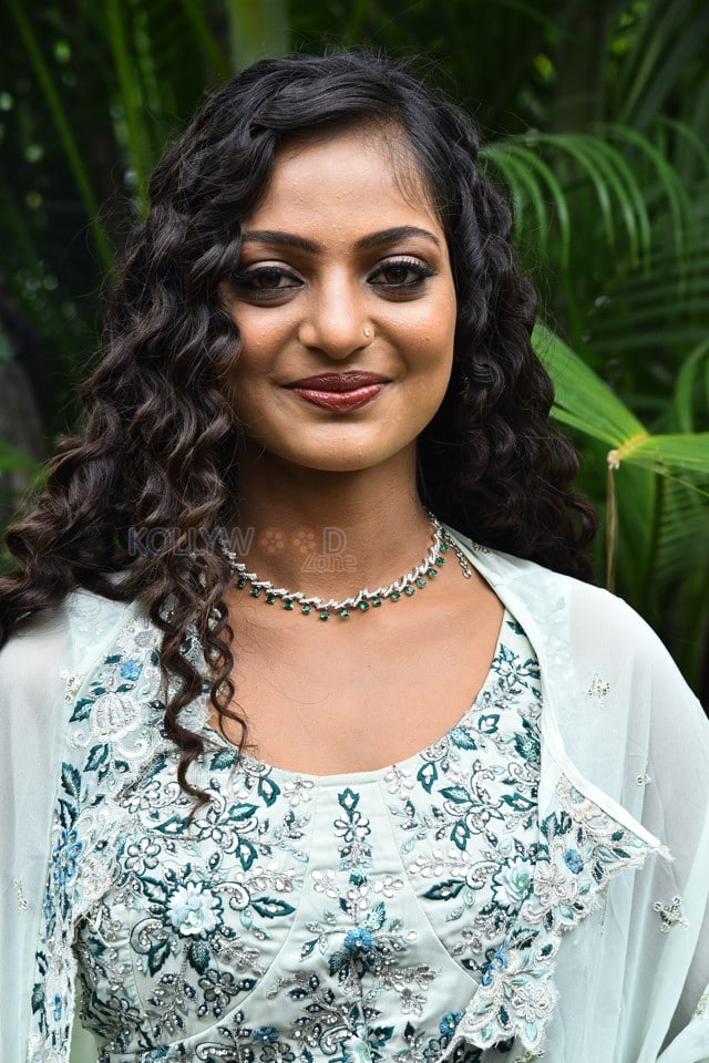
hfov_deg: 11.4
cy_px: 532
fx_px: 3545
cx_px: 354
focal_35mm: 120
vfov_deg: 17.1
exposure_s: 1/125
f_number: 6.3
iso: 400
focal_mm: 120
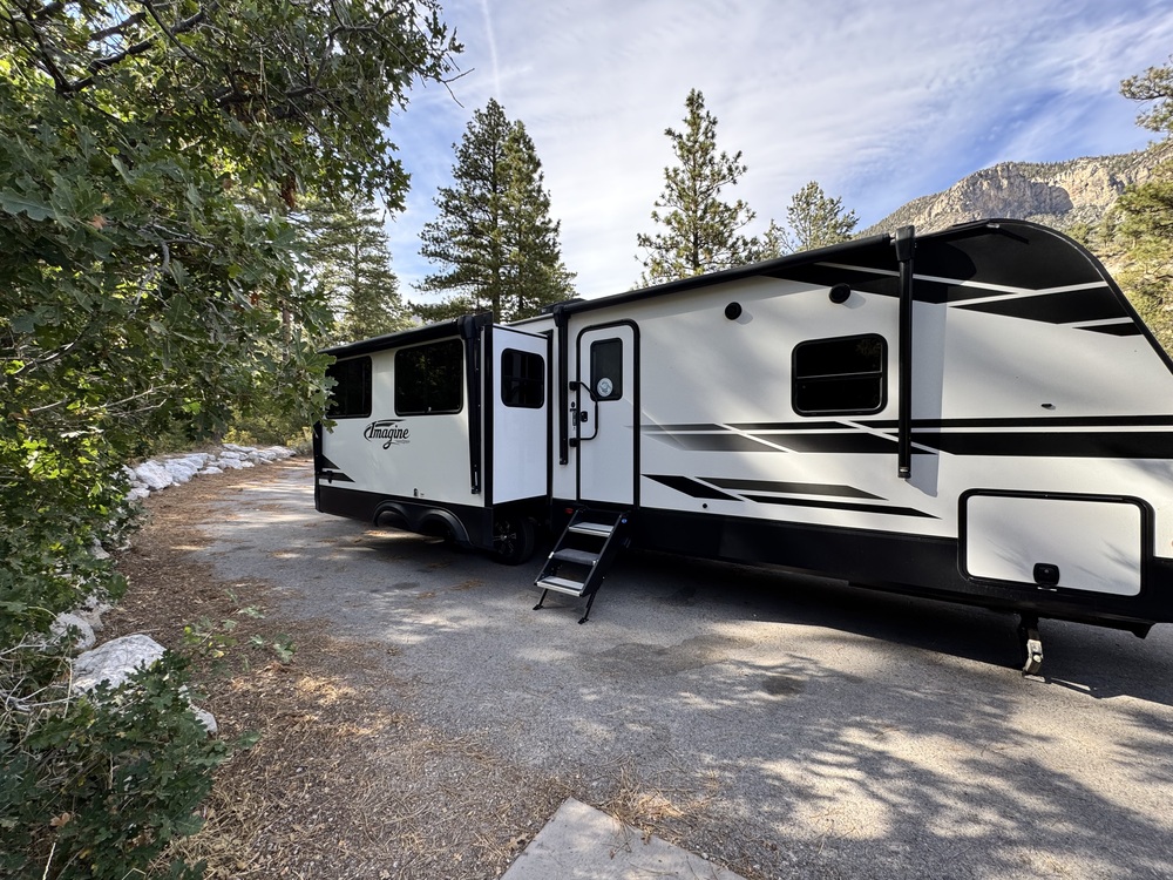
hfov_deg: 102.1
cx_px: 586
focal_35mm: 14
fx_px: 474
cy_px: 440
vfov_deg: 85.7
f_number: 2.2
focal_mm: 2.22
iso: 40
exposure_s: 1/272
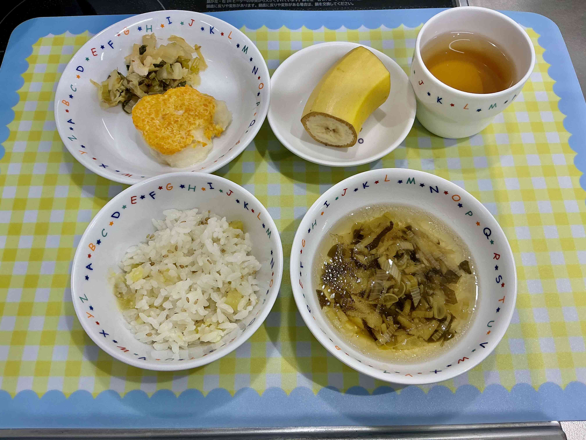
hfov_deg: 61.7
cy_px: 220
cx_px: 293
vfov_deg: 48.2
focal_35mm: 29
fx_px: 491
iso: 40
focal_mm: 3
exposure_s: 1/60
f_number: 1.8
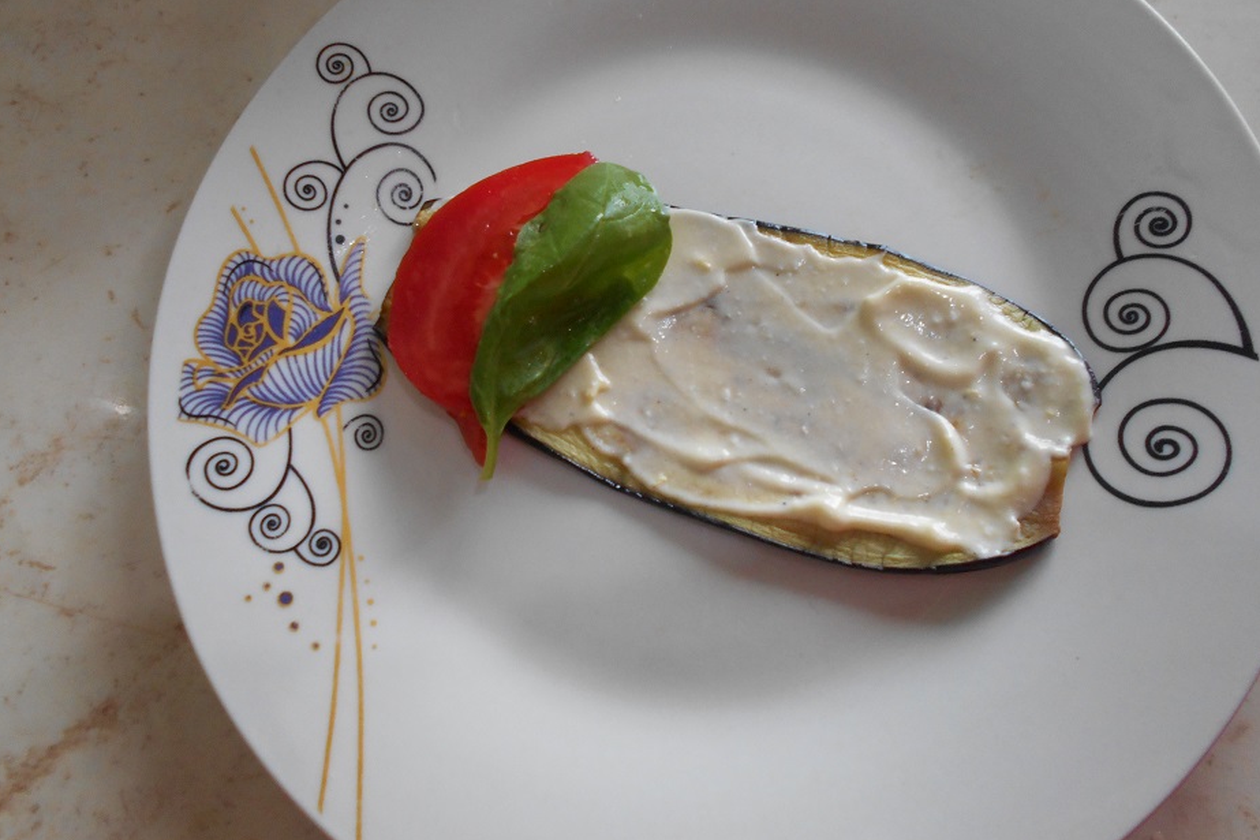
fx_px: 1050
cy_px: 363
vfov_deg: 43.5
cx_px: 621
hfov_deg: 61.9
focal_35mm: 30
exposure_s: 1/30
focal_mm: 4.6
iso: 220
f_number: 3.2
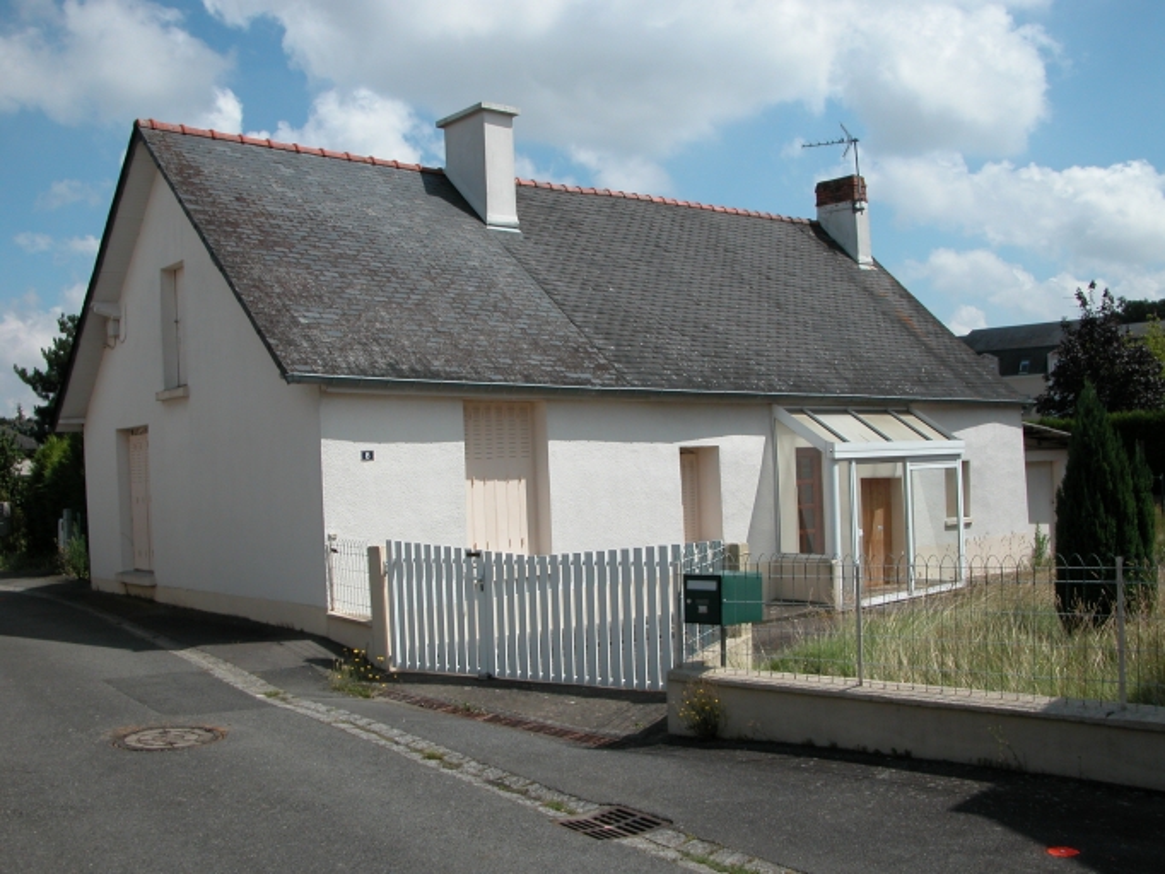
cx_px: 582
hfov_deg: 52.6
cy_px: 437
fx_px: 1178
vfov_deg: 40.7
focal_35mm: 35
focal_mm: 8.9
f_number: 7.1
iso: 100
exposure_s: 1/448
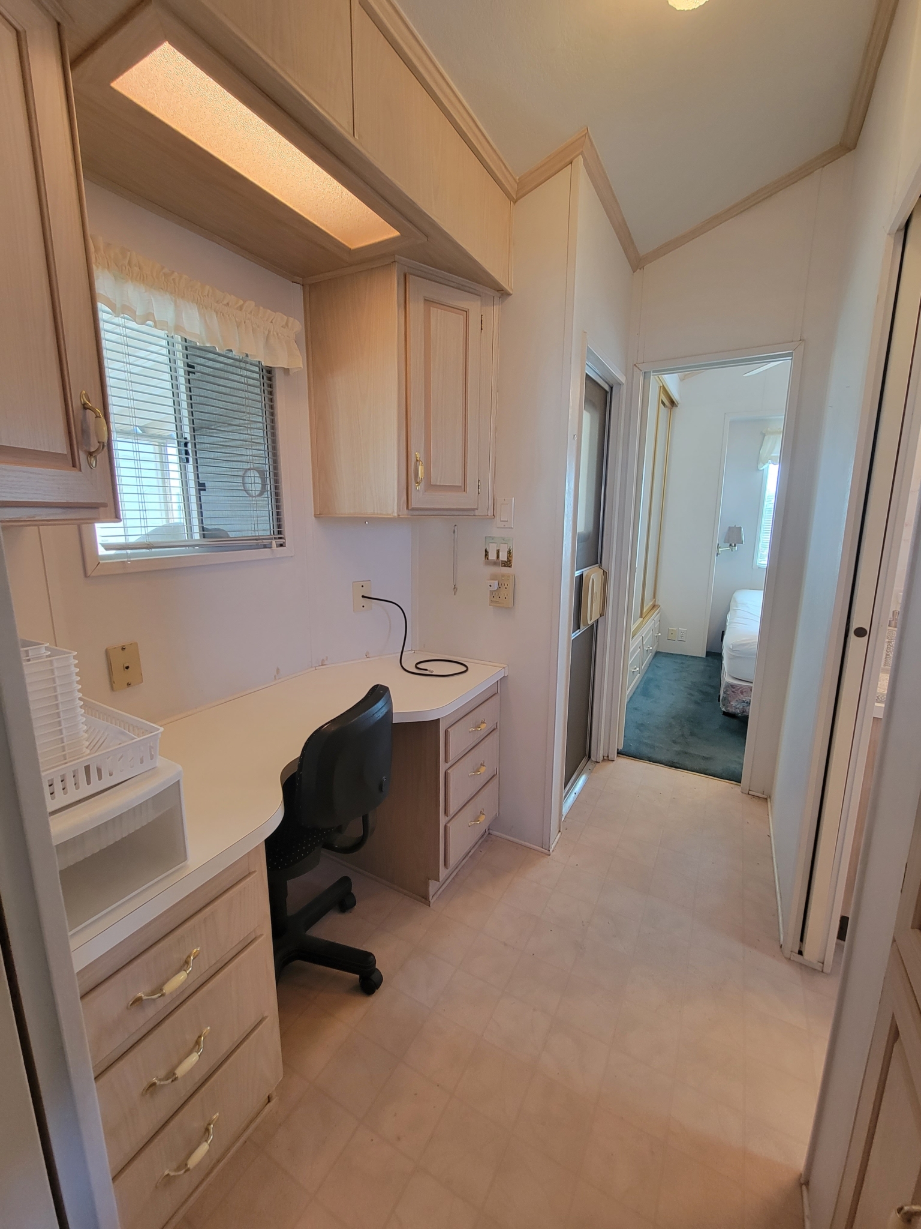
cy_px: 614
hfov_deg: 89.9
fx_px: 461
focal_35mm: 13
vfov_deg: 106.2
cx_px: 460
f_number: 2.2
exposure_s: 1/60
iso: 200
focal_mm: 2.2
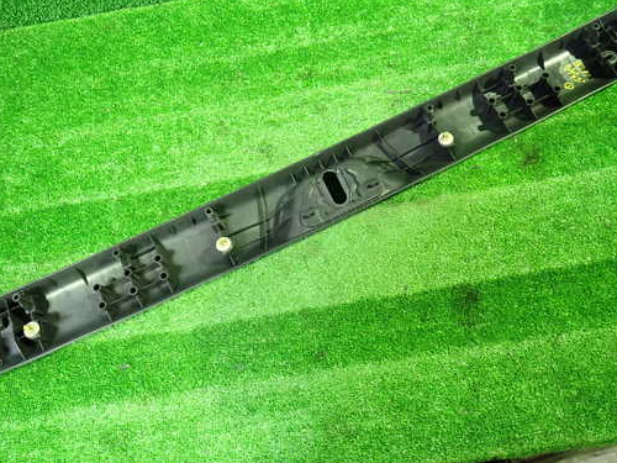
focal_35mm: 30
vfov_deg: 46.8
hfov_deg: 59.9
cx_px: 323
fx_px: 535
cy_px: 225
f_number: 2
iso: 800
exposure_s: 1/25
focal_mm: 4.5
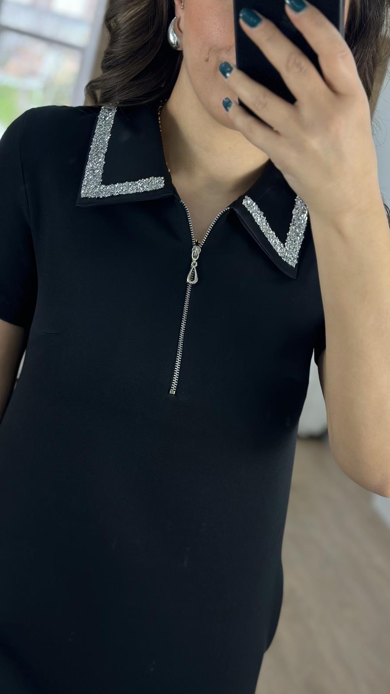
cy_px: 346
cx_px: 146
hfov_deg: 22.6
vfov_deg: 39.2
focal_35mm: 53
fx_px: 975
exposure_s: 1/141
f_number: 1.78
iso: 80
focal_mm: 6.86
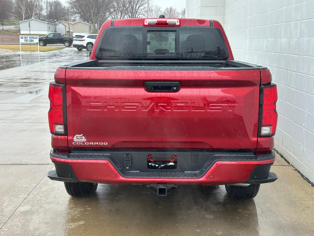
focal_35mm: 48
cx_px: 157
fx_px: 435
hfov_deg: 39.7
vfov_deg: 30.3
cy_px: 118
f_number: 1.78
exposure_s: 1/279
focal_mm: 6.86
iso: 64
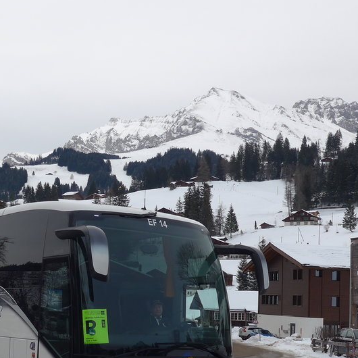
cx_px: 79
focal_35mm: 58
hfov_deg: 29.0
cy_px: 247
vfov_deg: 29.3
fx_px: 679
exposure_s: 1/500
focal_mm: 6
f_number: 2.8
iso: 80
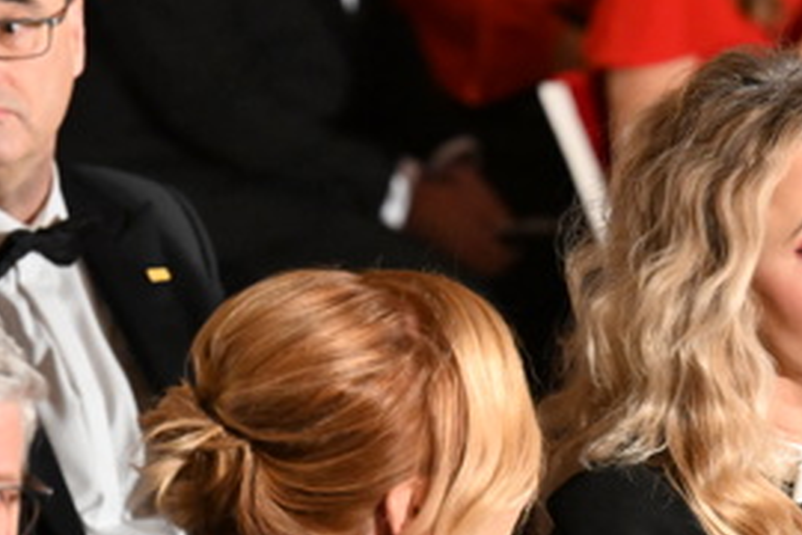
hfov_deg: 6.0
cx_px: 567
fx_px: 7685
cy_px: 389
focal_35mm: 345
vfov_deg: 4.0
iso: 8000
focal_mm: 135
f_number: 4
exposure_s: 1/200
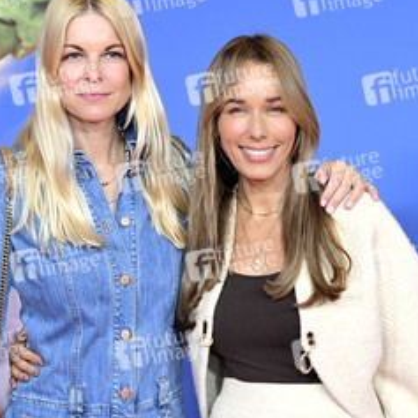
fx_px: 1653
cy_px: 217
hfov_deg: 14.4
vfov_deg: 14.4
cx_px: 184
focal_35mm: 121
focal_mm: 75
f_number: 5
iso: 800
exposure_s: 1/200
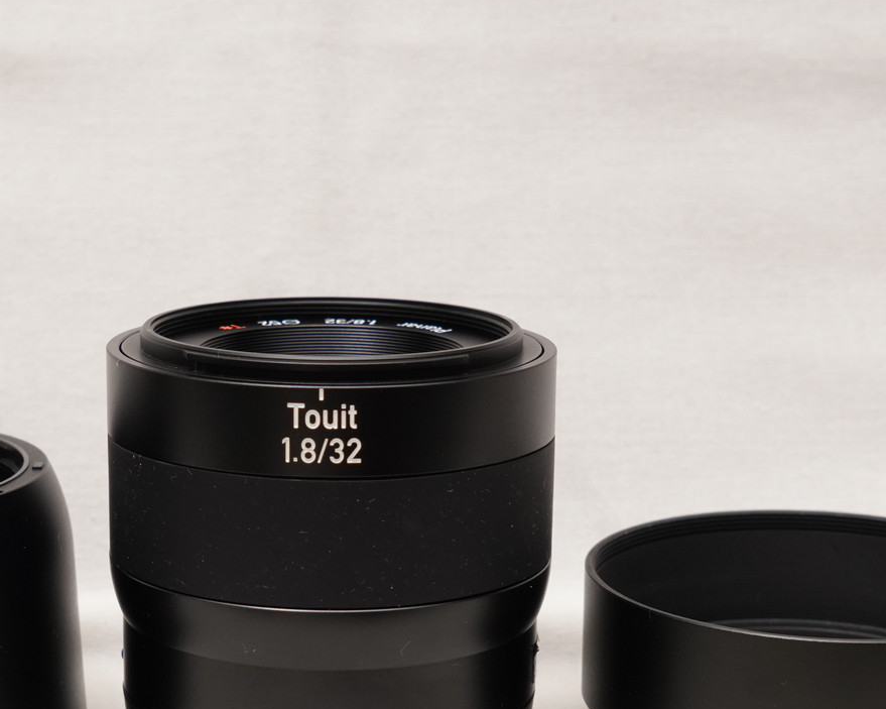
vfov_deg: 18.7
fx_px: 2150
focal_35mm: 82
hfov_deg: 23.2
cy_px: 446
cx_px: 323
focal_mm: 32
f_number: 8
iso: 800
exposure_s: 1/60
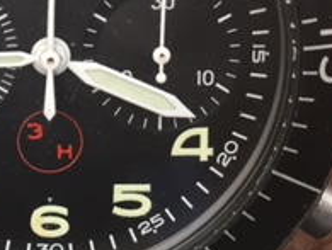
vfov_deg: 15.3
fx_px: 913
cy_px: -2
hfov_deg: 20.3
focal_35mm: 95
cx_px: 56
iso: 50
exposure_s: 1/33
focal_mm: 4.15
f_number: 2.2
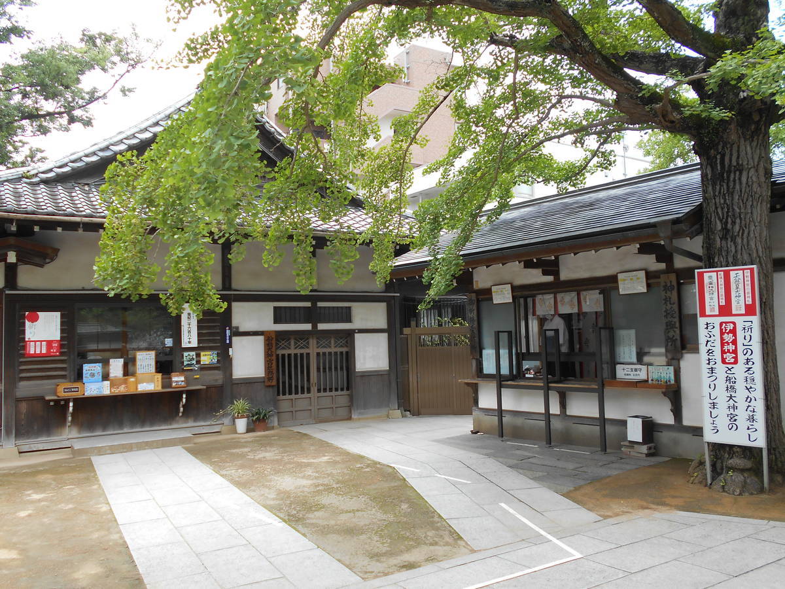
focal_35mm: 30
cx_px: 392
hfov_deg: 60.0
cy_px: 294
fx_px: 680
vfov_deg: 46.8
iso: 80
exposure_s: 1/200
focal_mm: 5.1
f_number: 3.4
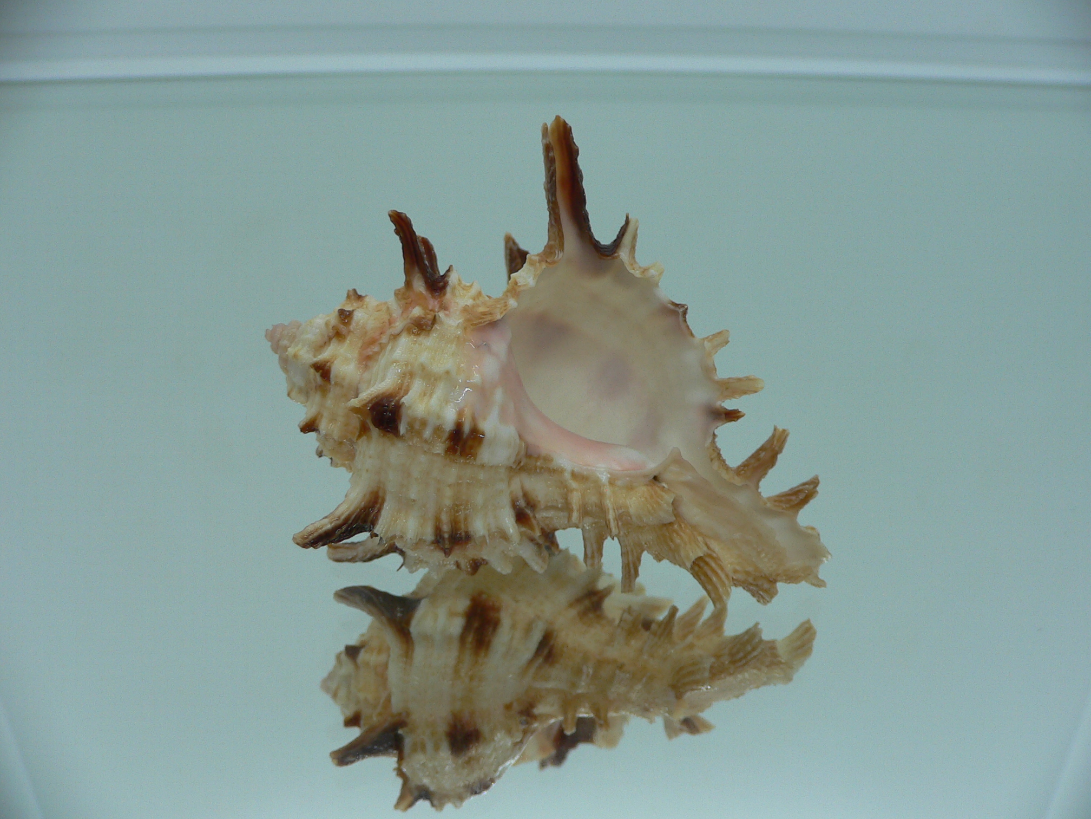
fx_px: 1103
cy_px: 410
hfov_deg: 52.6
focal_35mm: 35
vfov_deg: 40.7
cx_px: 546
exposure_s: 1/60
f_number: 2.8
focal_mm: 4.6
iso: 80
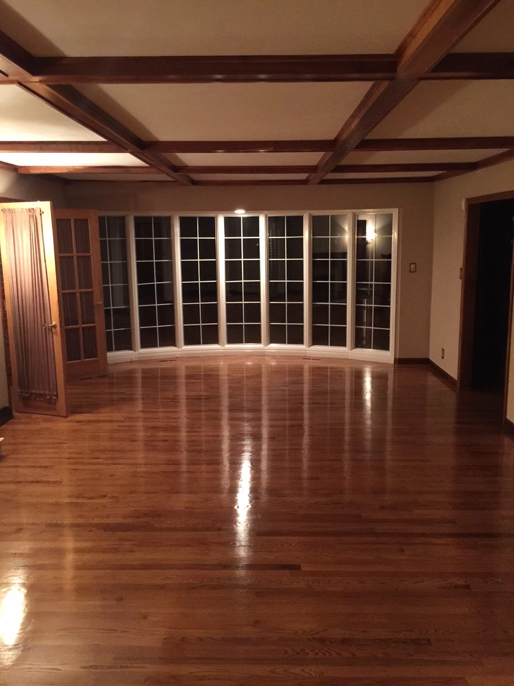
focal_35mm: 29
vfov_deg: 61.7
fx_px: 574
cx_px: 257
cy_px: 343
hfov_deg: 48.2
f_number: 2.2
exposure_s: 1/4
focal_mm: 4.15
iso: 125
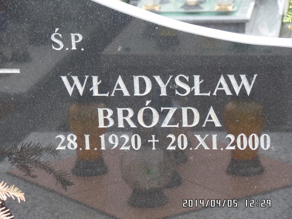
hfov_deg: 14.0
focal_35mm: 141
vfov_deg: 10.5
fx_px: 1189
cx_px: 146
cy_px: 110
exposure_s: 1/60
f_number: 4.2
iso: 100
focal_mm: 25.2
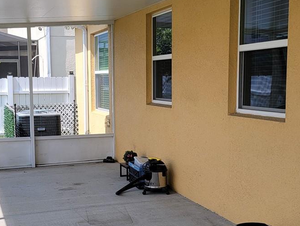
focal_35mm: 58
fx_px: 503
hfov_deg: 33.1
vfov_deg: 25.2
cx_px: 121
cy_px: 121
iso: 16
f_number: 1.8
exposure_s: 1/259
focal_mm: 6.7
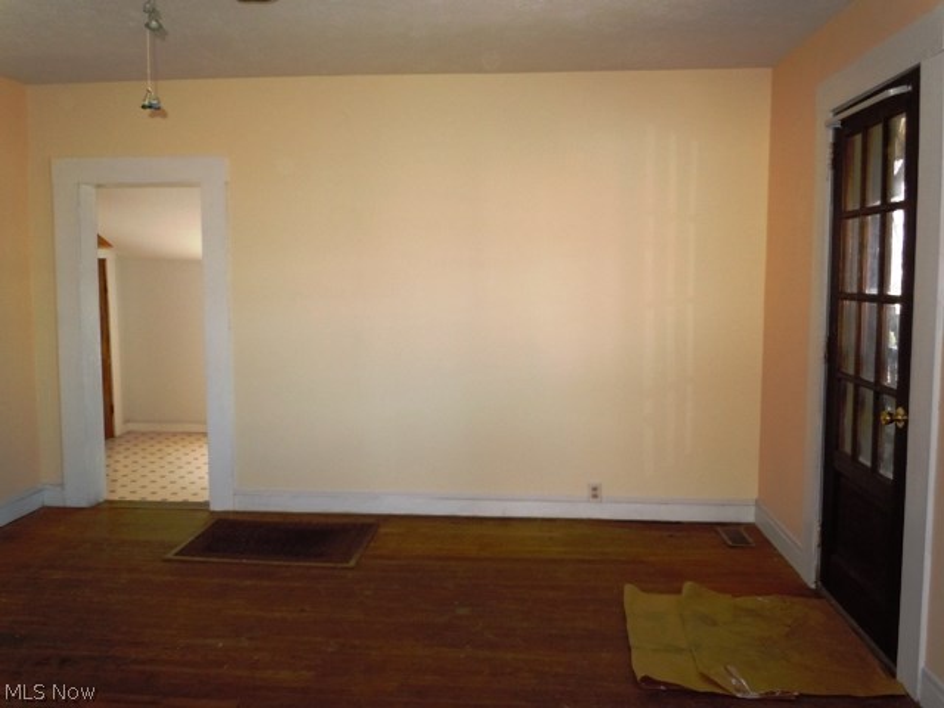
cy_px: 354
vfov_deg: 49.7
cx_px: 472
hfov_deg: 63.4
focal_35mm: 28
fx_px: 764
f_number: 3.7
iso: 200
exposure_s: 1/25
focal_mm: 5
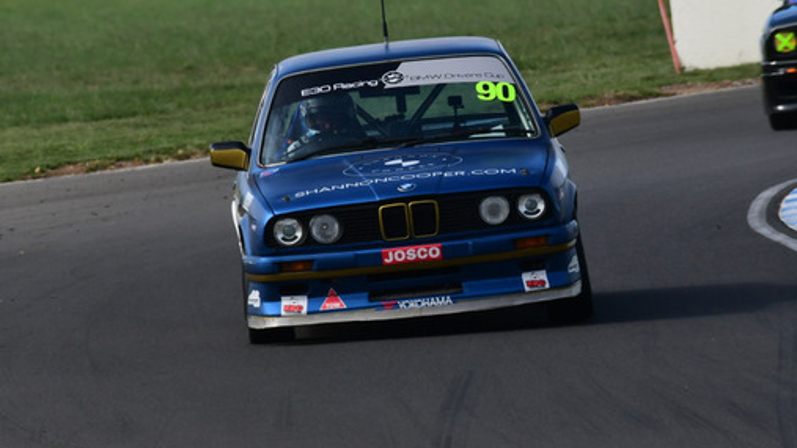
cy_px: 159
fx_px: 26201
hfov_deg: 1.7
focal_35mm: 1240
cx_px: 478
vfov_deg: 1.0
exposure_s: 1/640
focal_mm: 500
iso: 400
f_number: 10
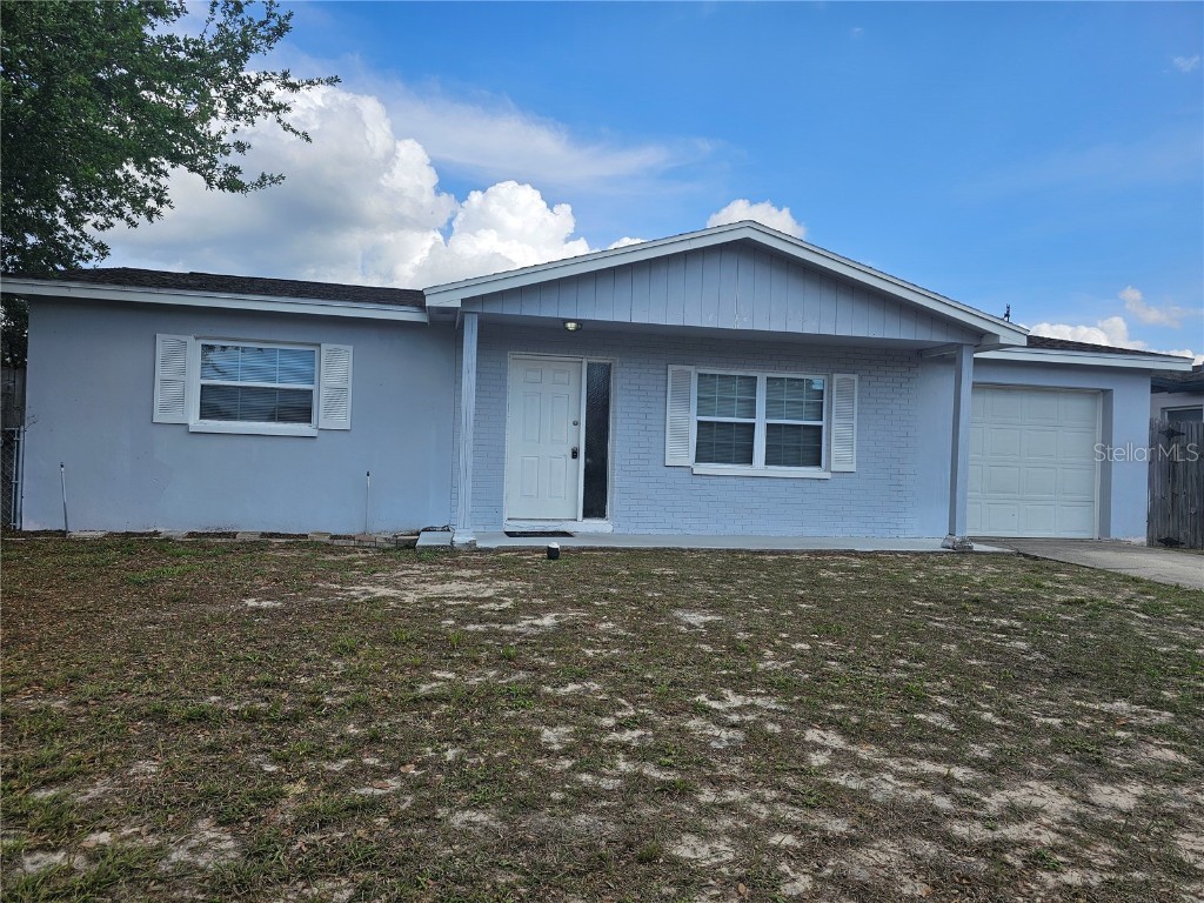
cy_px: 452
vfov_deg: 58.9
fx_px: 800
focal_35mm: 23
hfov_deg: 73.9
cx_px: 602
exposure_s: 1/738
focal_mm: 6.3
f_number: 1.7
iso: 10
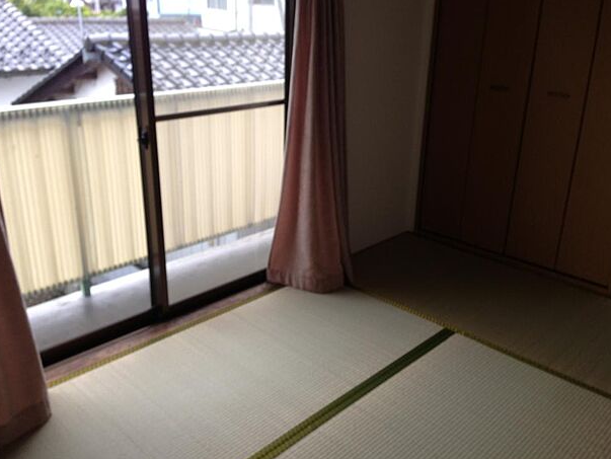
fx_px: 618
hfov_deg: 52.6
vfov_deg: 40.7
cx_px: 312
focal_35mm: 35
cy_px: 225
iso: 50
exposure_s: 1/24
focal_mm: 4.13
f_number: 2.4
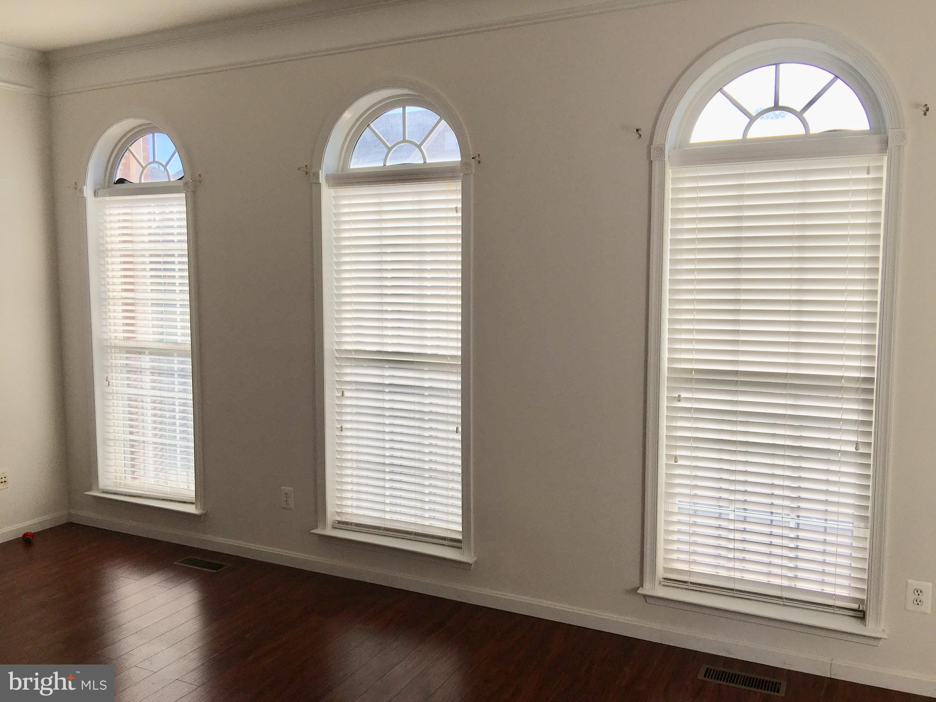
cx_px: 468
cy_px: 351
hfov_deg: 61.7
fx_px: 784
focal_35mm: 29
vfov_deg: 48.2
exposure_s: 1/674
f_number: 2.2
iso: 25
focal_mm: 4.15
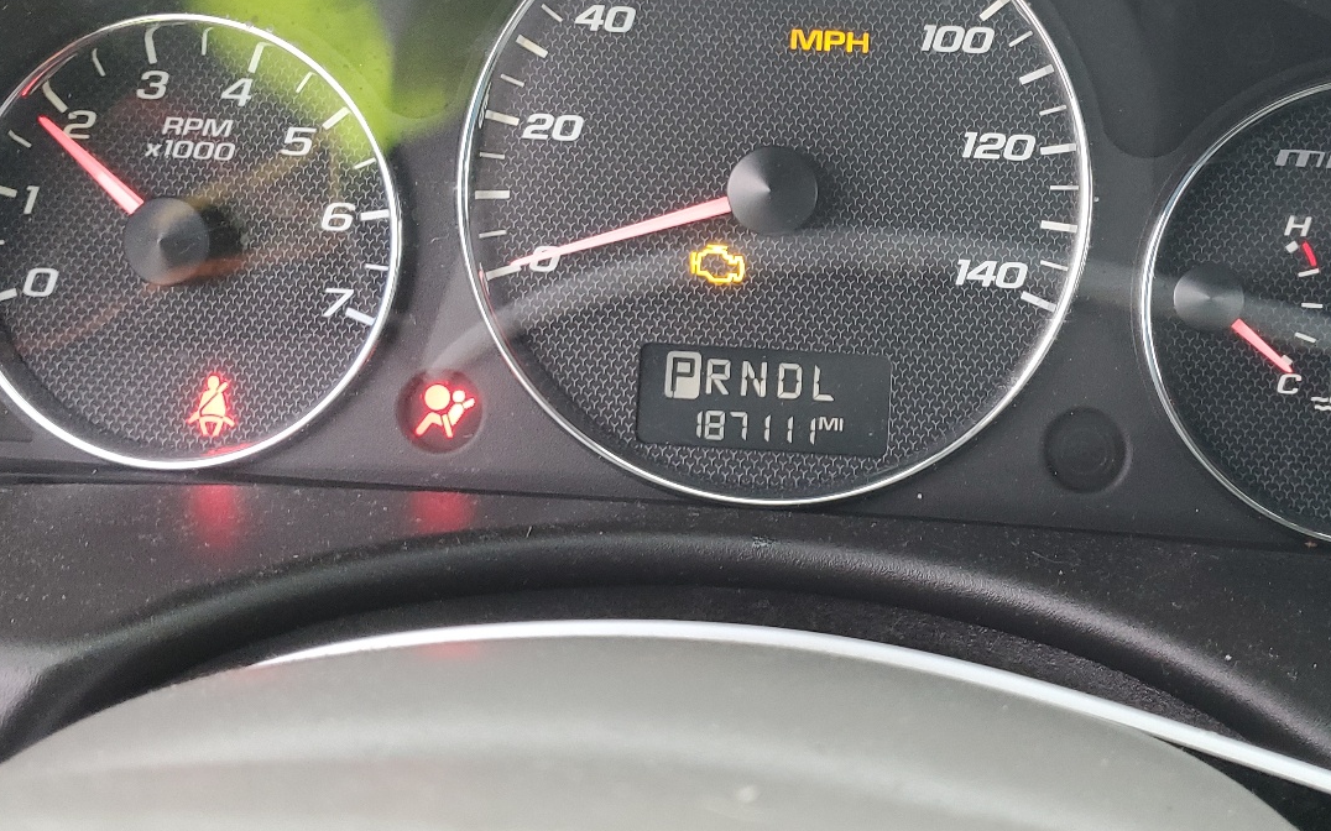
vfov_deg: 30.7
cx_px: 814
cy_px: 216
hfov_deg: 47.9
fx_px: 1487
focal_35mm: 41
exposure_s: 1/50
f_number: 1.5
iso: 109
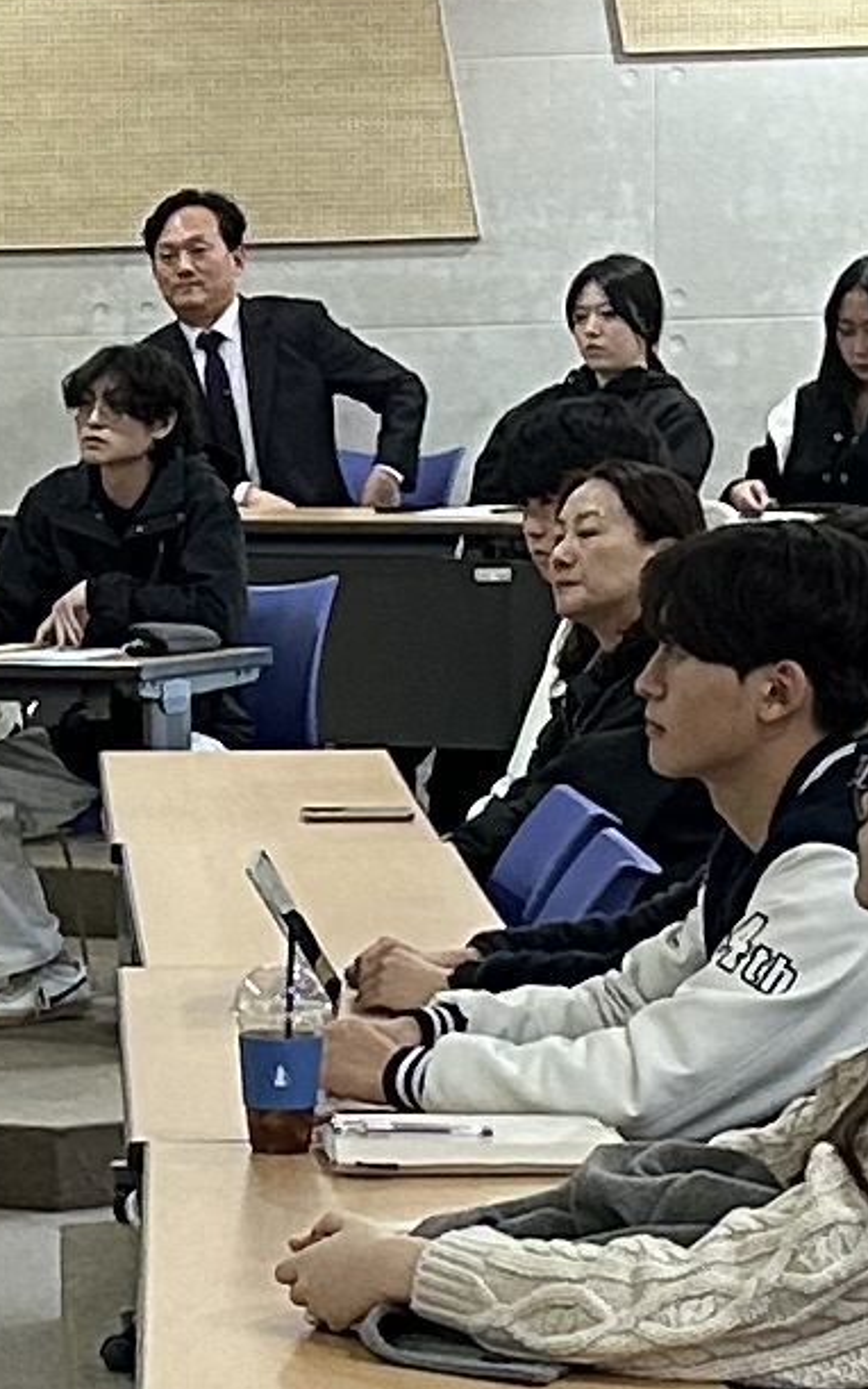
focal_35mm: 182
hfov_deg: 7.1
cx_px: -214
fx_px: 6887
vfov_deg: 11.5
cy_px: 1153
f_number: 1.5
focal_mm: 5.7
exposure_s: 1/60
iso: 125
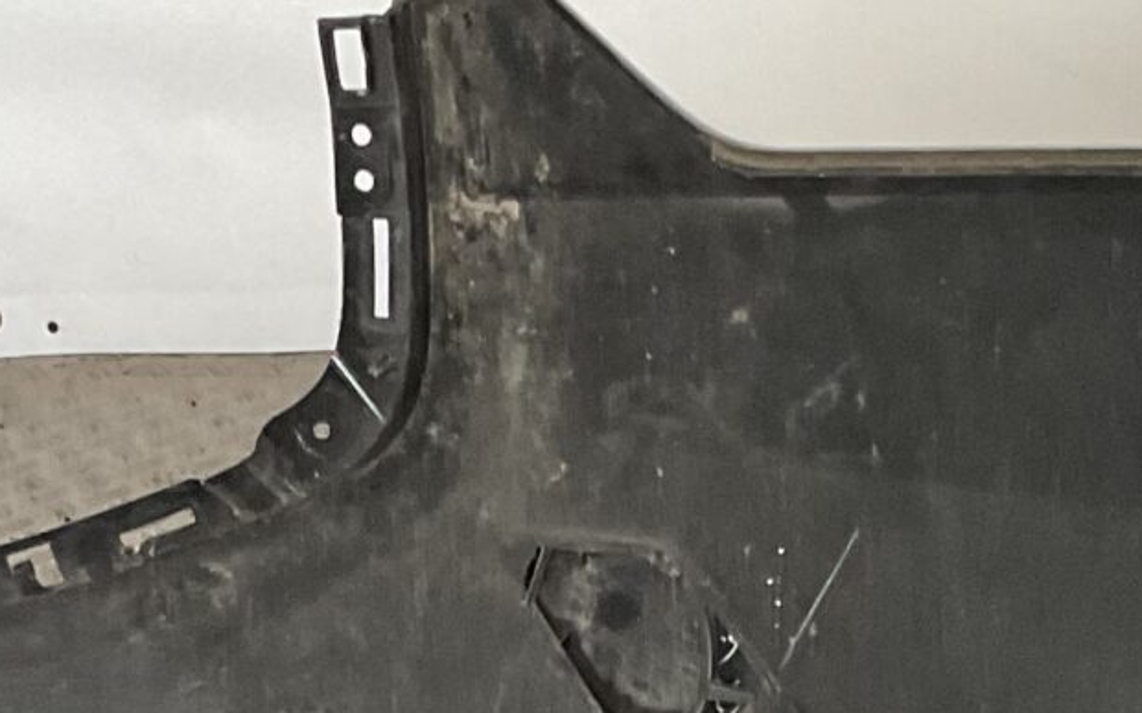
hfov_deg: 16.4
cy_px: 851
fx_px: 3951
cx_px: 519
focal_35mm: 127
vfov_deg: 10.2
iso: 125
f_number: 1.8
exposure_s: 1/50
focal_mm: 3
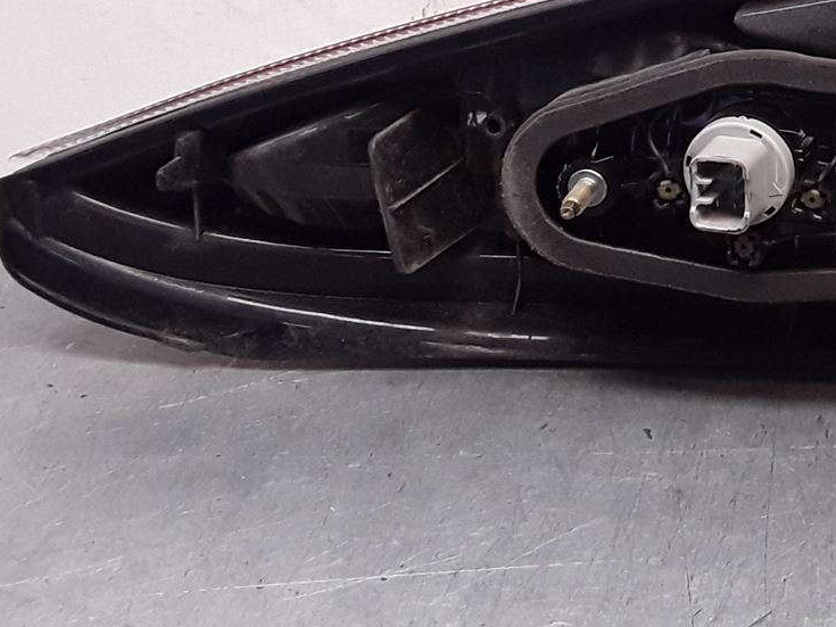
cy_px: 64
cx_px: 968
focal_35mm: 78
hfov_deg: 23.2
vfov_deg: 18.6
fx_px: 1883
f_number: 1.9
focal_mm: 2.91
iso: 100
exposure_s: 1/107
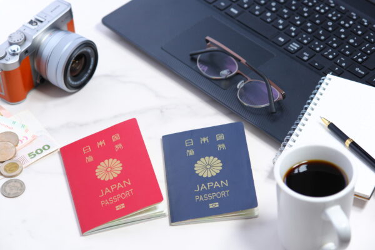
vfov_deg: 13.6
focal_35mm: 101
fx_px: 1052
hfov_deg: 20.2
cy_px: 125
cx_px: 188
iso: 400
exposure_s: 1/100
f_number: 4
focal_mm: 67.5
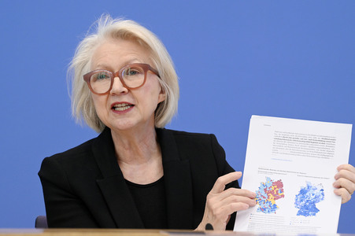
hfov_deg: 17.1
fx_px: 1182
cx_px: 178
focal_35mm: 120
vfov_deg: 11.4
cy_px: 118
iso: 4000
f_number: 7.1
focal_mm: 120
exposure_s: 1/500
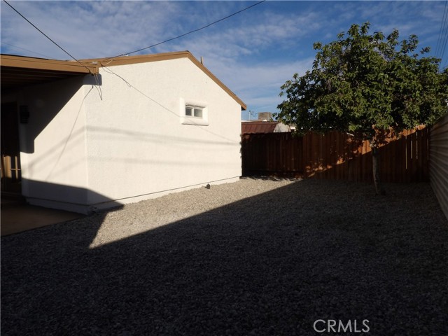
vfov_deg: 56.8
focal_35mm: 24
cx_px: 224
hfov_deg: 71.6
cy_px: 168
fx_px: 311
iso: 100
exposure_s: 1/405
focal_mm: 4.3
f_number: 7.4
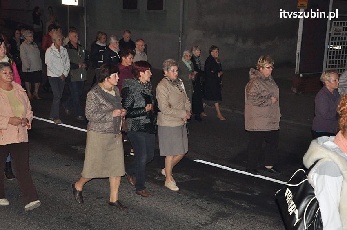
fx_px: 607
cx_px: 174
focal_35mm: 63
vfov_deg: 21.5
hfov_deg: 31.9
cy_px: 115
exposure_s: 1/60
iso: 2000
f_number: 5
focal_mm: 42
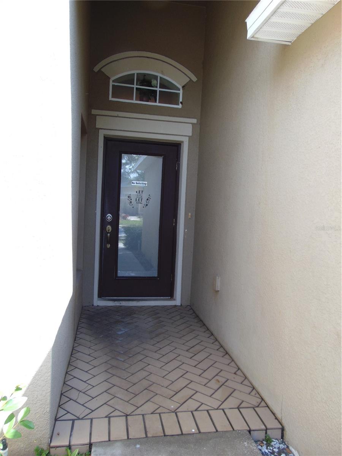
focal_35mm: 25
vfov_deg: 69.4
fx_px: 329
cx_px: 171
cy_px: 228
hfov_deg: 54.9
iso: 80
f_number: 3
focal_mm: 4.5
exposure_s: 1/160
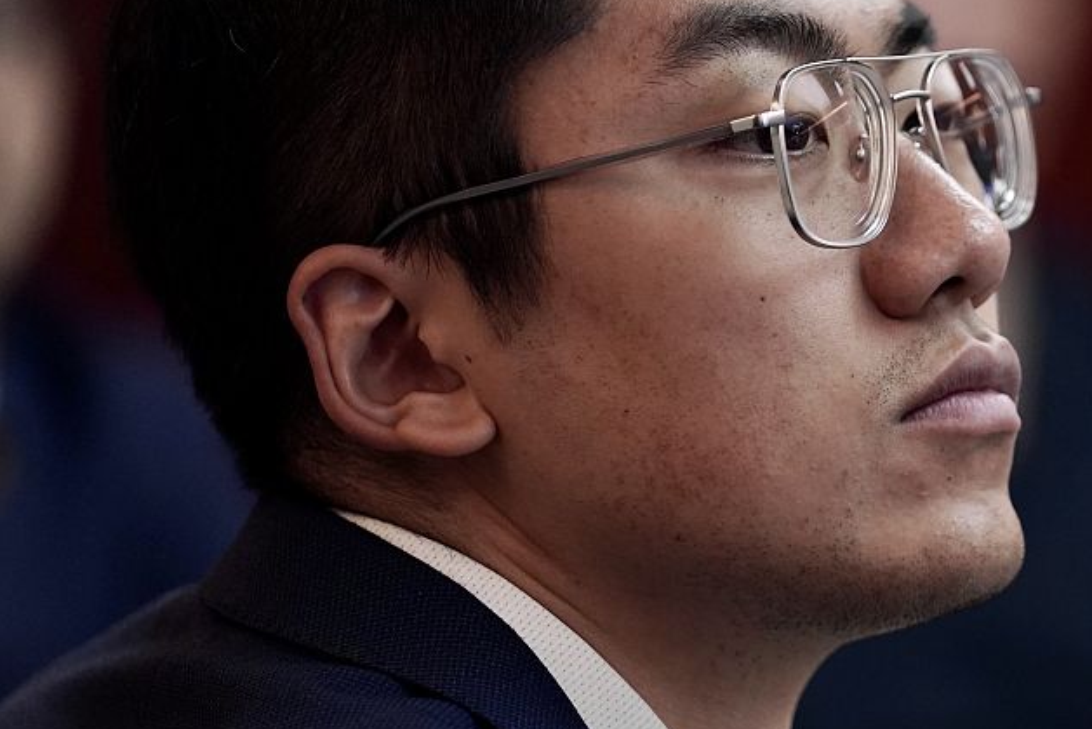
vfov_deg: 4.3
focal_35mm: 319
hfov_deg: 6.4
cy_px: 350
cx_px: 1014
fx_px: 9678
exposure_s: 1/320
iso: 2000
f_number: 2.8
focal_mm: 167
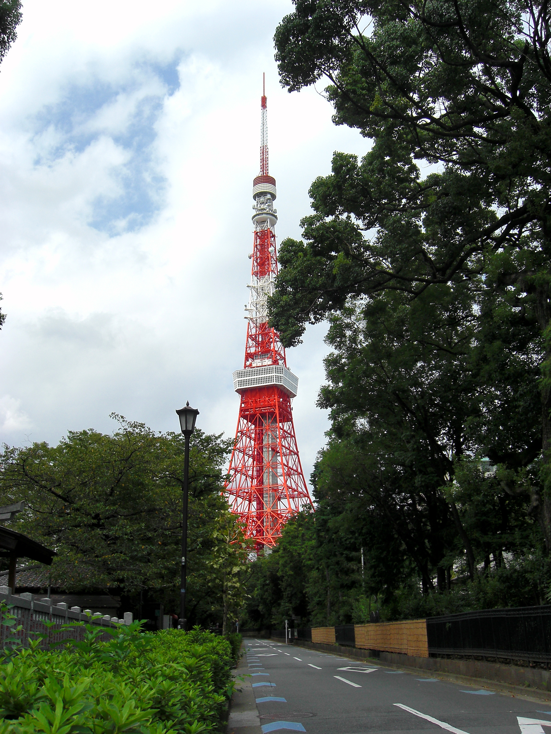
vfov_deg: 49.0
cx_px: 276
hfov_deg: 37.7
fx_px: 806
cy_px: 367
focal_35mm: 38
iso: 80
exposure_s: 1/250
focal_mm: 7.9
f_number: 8
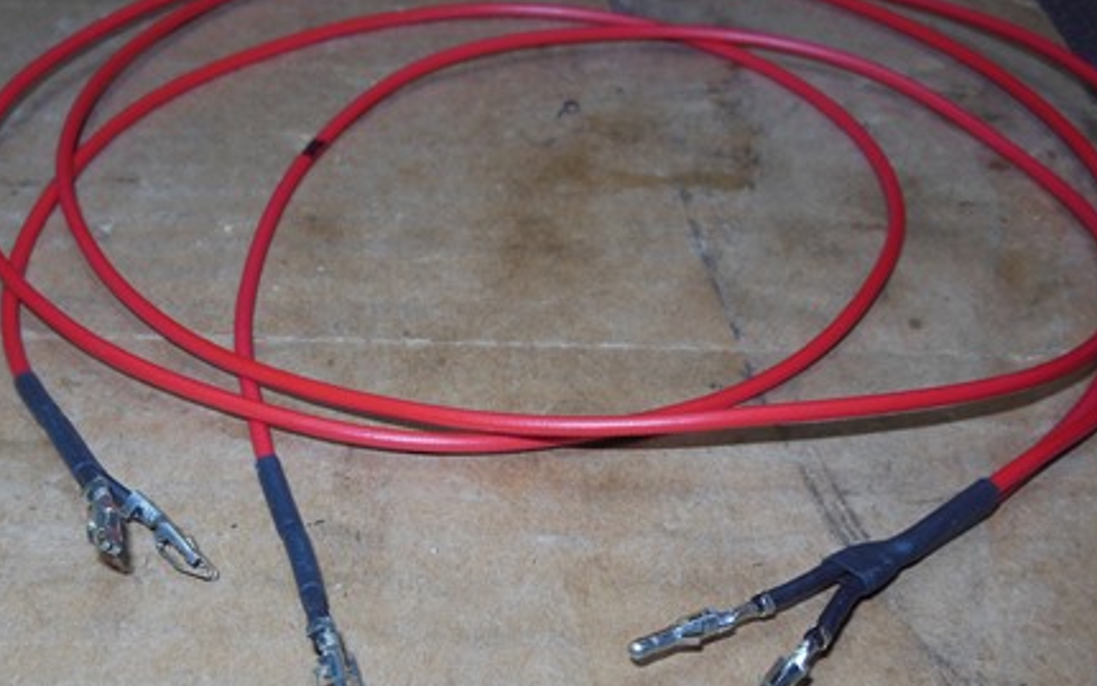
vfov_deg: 39.3
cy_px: 400
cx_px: 561
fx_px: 957
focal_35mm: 32
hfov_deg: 59.6
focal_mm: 5.2
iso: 125
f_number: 6.7
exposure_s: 1/30
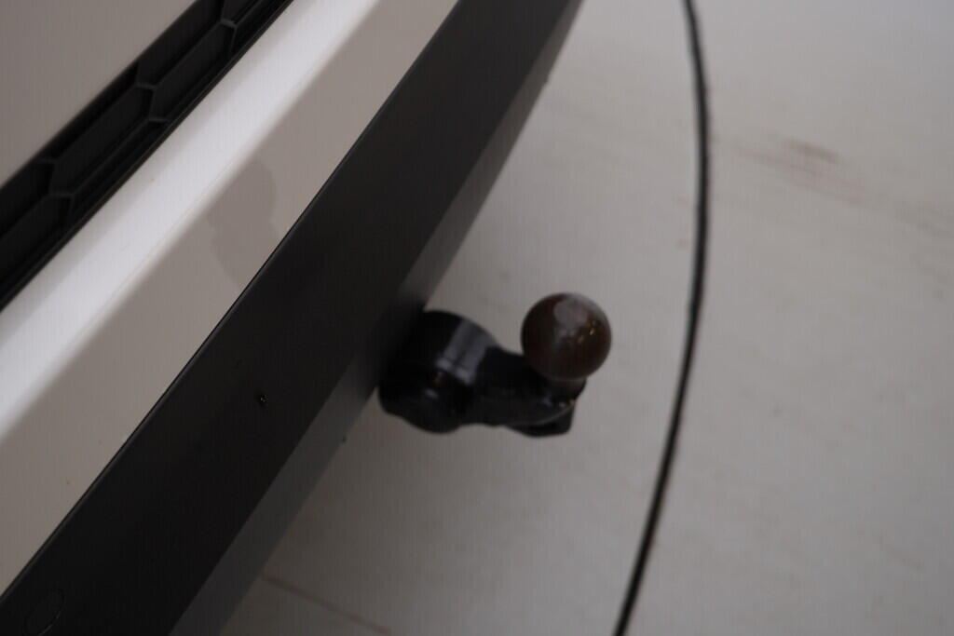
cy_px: 318
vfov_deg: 36.9
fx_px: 954
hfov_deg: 53.1
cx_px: 477
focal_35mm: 36
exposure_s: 1/60
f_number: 3.5
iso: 125
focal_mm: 24
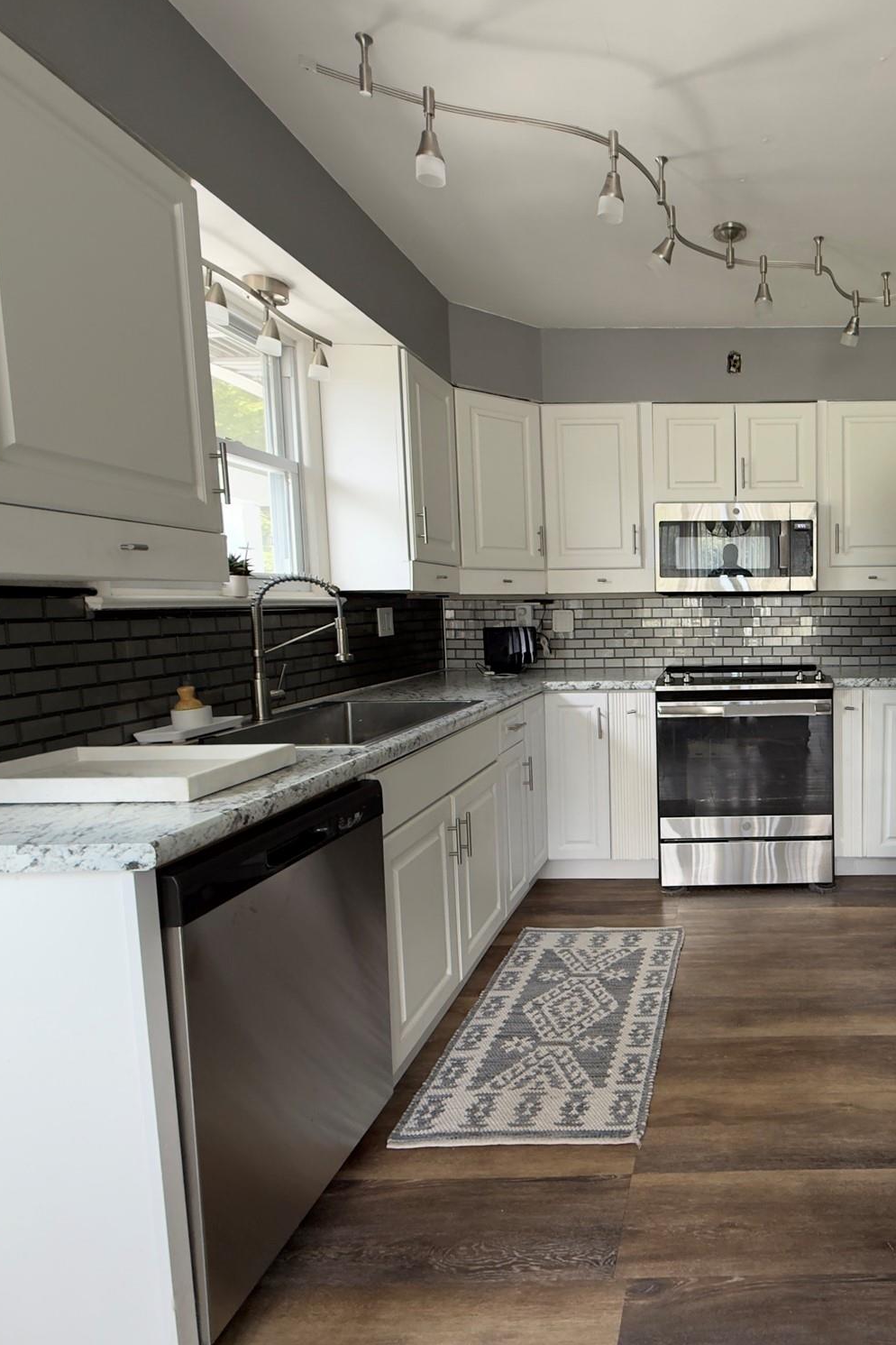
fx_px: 747
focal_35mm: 20
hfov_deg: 56.6
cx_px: 738
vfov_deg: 84.0
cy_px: 668
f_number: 2.2
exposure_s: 1/99
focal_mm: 2.22
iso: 160
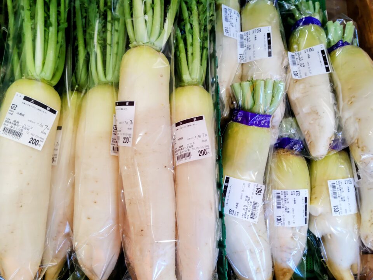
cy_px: 140
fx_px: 259
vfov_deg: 56.8
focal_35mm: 24
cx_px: 186
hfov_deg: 71.6
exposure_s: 1/50
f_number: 2
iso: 108
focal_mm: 3.43
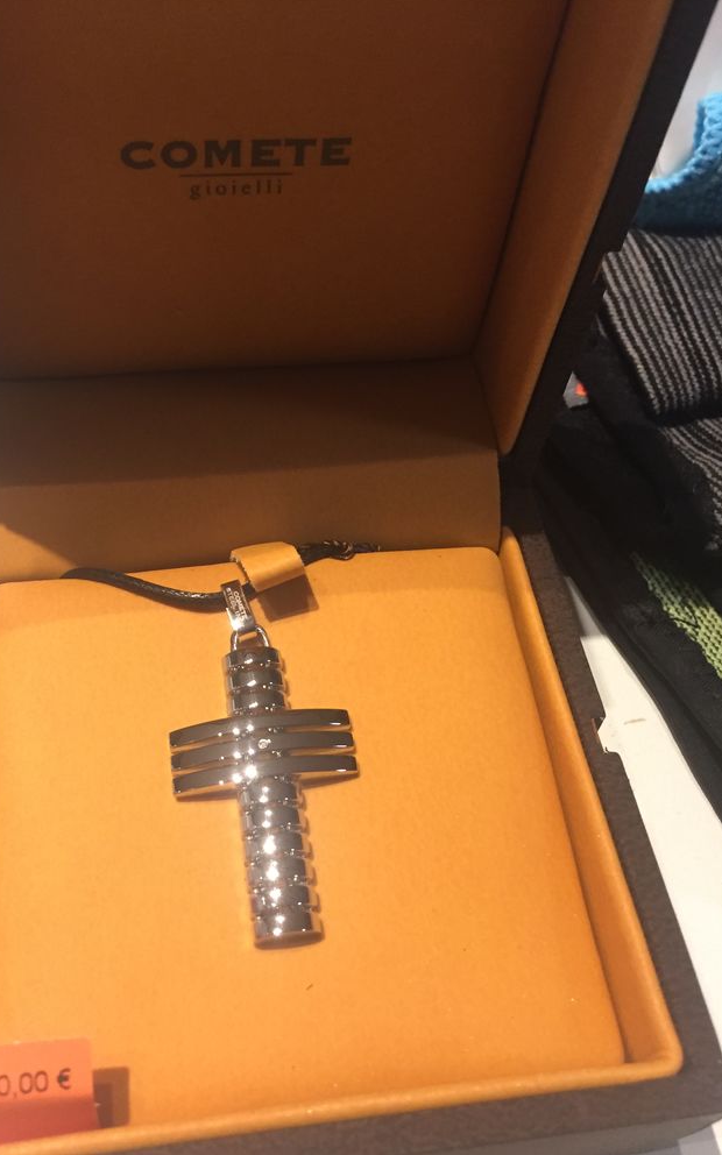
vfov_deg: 61.2
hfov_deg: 40.5
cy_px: 574
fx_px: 976
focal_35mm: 31
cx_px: 310
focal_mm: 4.15
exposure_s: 1/33
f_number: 2.2
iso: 200
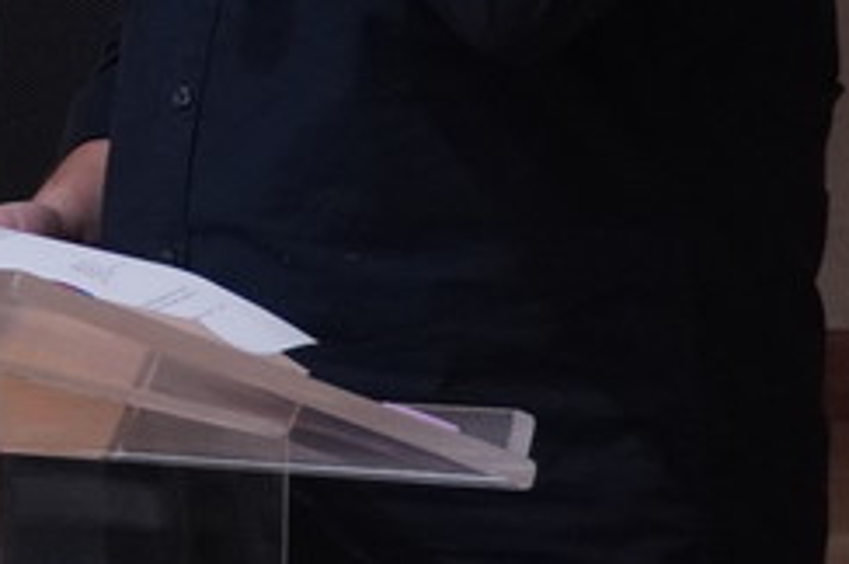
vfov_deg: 4.6
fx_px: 6868
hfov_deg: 6.9
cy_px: -447
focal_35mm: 292
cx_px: -769
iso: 1250
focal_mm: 37
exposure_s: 1/50
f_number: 4.5
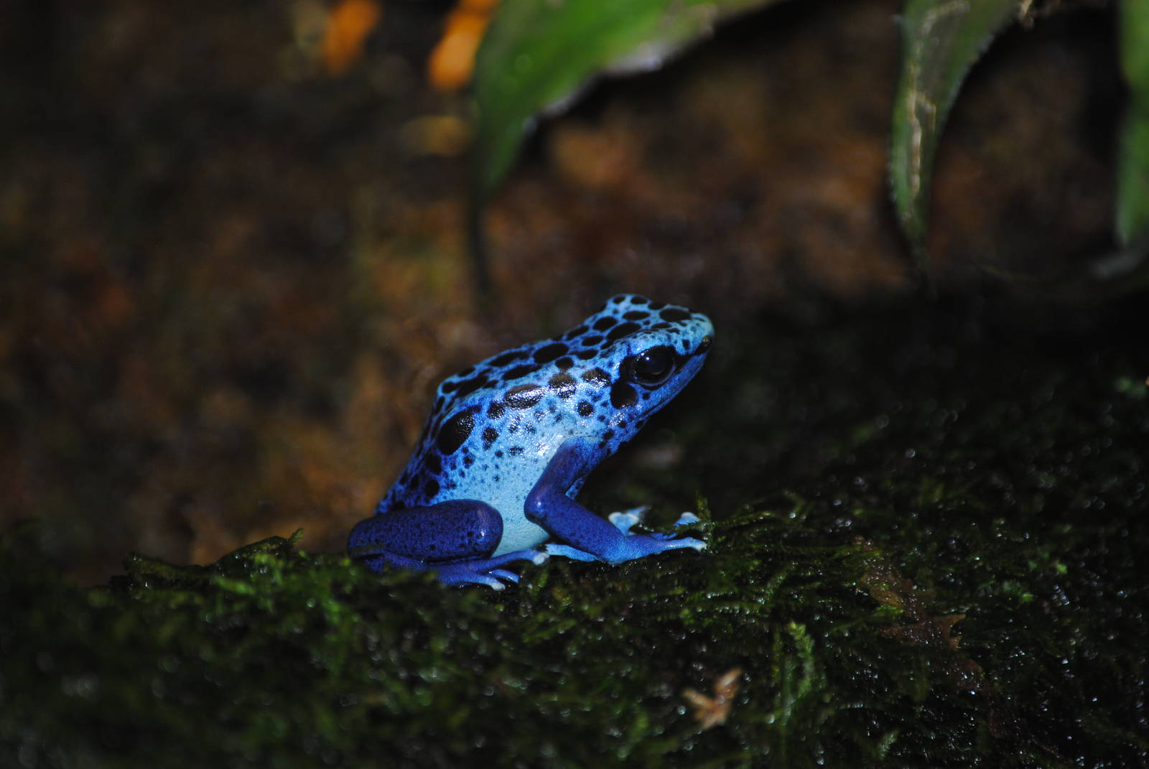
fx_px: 13421
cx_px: 574
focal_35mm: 420
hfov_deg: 4.9
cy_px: 384
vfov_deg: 3.3
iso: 200
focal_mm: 280
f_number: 5.6
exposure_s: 1/60
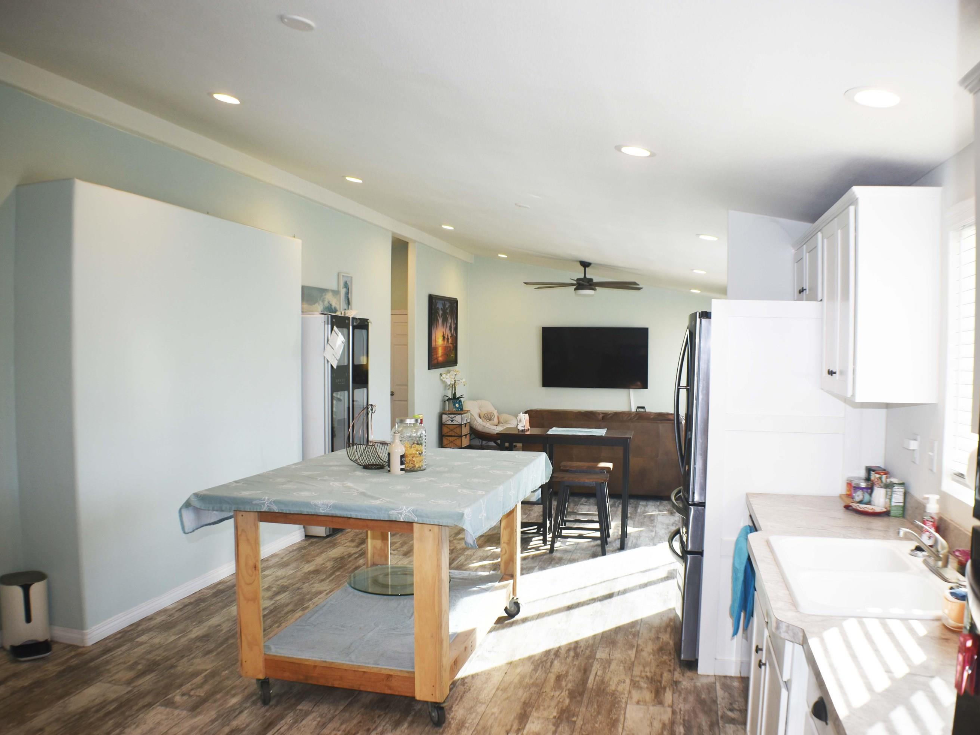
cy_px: 381
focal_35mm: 36
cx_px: 527
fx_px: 1007
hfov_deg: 51.9
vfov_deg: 40.1
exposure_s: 1/60
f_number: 4
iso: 100
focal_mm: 21
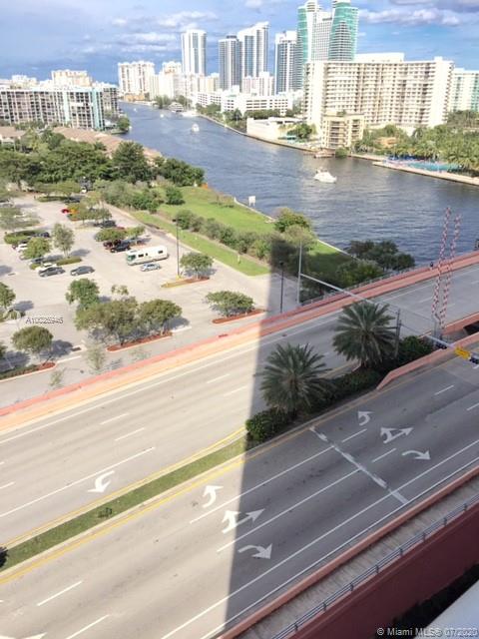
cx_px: 240
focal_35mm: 29
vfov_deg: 61.7
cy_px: 320
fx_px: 535
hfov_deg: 48.2
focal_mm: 4.15
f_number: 2.2
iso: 32
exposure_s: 1/3049
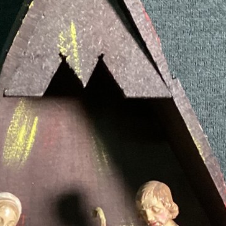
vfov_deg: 15.0
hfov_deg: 15.2
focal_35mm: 114
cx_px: 65
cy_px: 221
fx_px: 842
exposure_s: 1/40
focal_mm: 3.3
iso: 400
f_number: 2.4
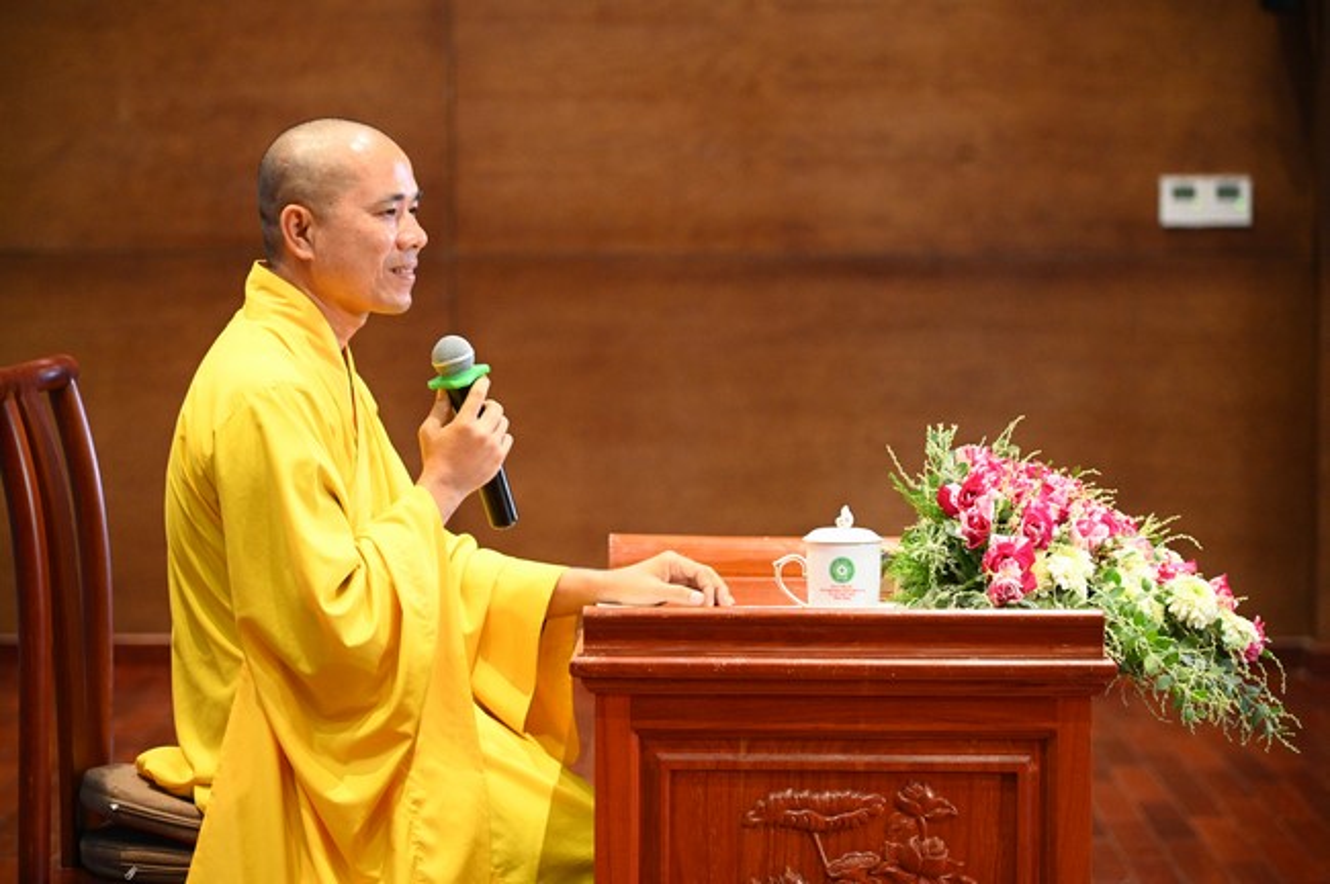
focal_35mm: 120
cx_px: 665
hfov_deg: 17.1
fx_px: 4429
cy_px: 442
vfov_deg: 11.4
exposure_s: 1/160
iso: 6400
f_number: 4
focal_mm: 120
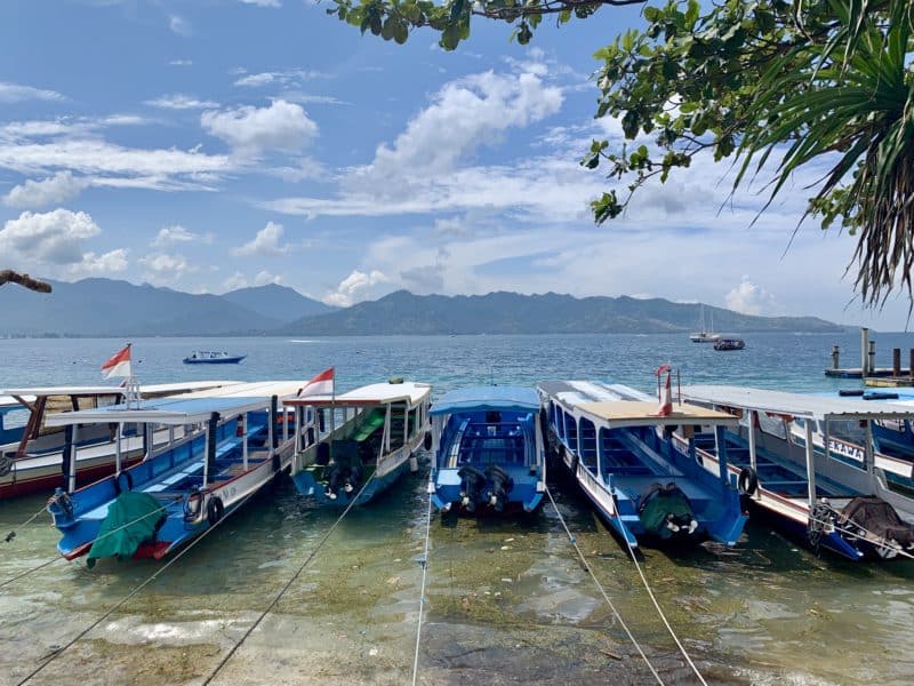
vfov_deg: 53.1
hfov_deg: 67.3
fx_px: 687
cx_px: 457
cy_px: 343
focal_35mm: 26
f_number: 1.8
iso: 25
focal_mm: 4.25
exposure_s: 1/3401
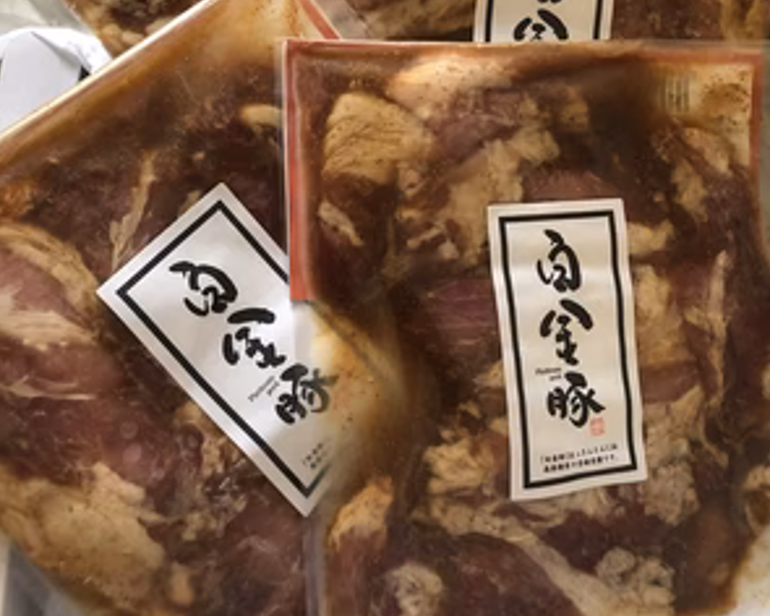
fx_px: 843
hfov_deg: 49.1
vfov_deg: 39.3
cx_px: 389
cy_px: 170
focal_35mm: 37
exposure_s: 1/17
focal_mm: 3.99
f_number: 1.8
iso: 40
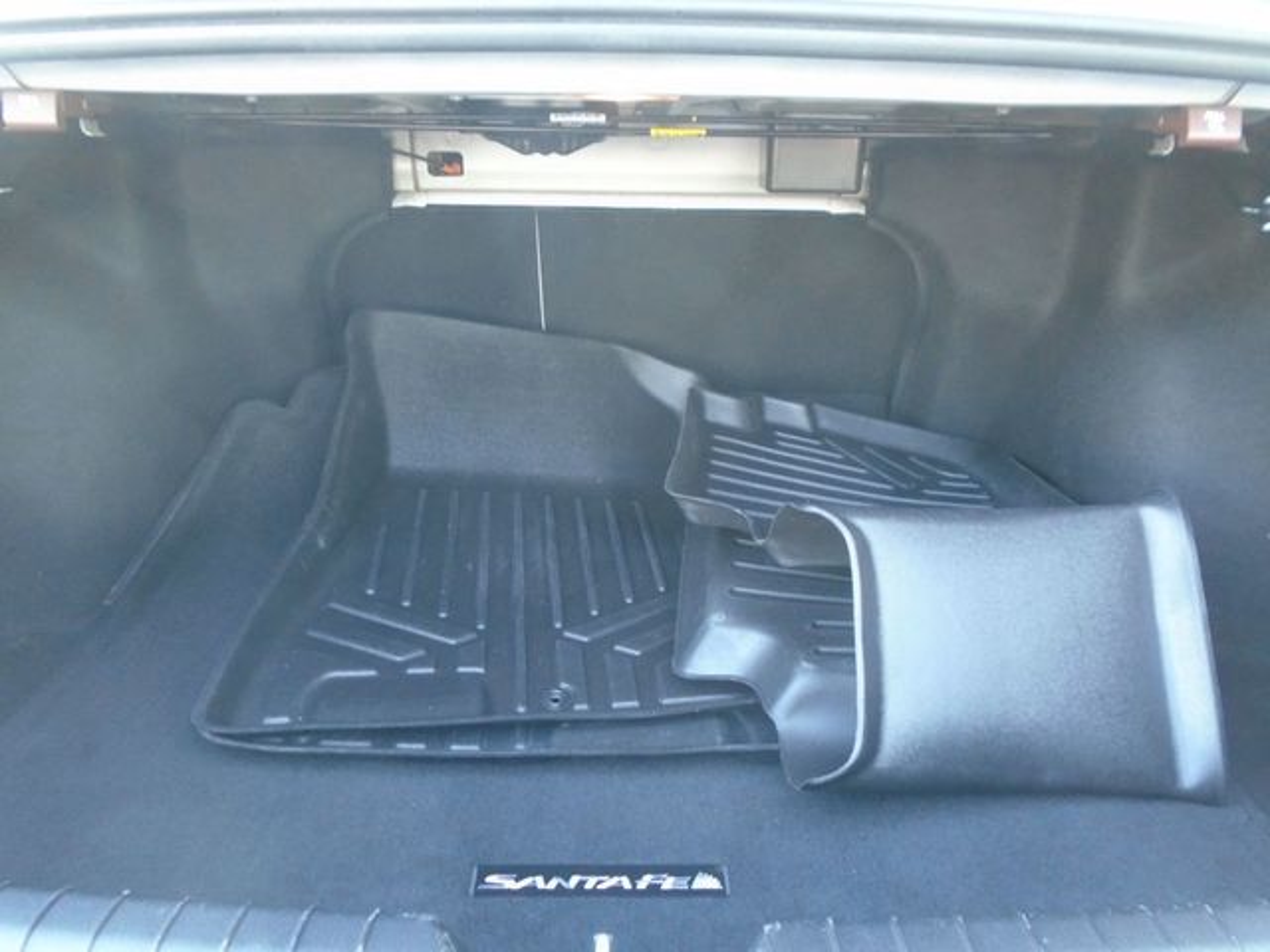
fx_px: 954
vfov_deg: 53.1
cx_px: 635
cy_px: 476
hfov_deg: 67.3
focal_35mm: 26
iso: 400
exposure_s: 1/20
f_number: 3.2
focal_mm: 4.6
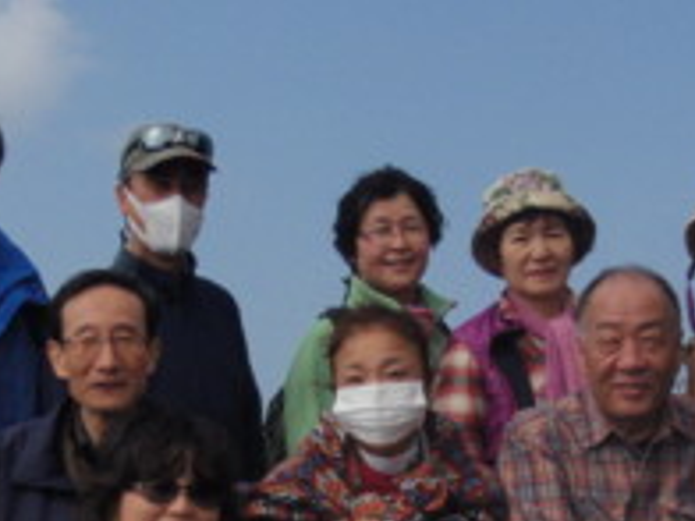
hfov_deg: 17.9
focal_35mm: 110
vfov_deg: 13.3
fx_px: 2209
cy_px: 482
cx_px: 326
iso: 64
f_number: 5
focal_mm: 6.53
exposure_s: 1/800
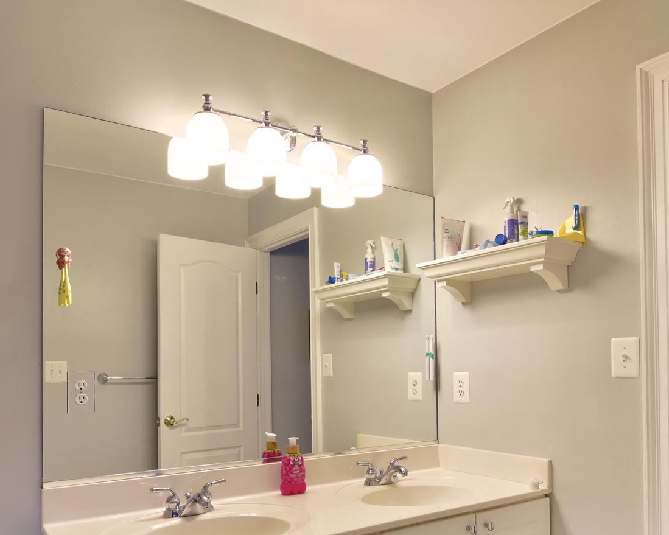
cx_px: 334
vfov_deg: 50.7
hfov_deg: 62.2
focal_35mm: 28
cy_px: 353
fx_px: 554
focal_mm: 16
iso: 200
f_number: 5.6
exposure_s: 1/20
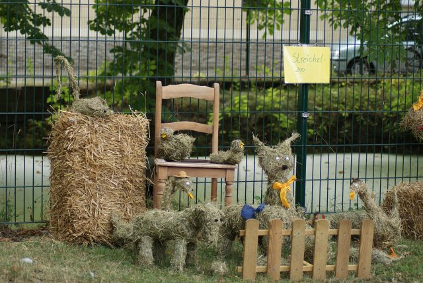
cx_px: 212
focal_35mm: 105
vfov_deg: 13.1
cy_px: 142
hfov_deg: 19.4
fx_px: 1235
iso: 100
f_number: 4
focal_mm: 70
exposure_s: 1/125
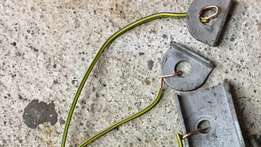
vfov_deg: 18.7
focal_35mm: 61
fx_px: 422
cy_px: 175
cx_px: 177
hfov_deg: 34.0
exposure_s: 1/20
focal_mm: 4.15
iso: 250
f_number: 2.2
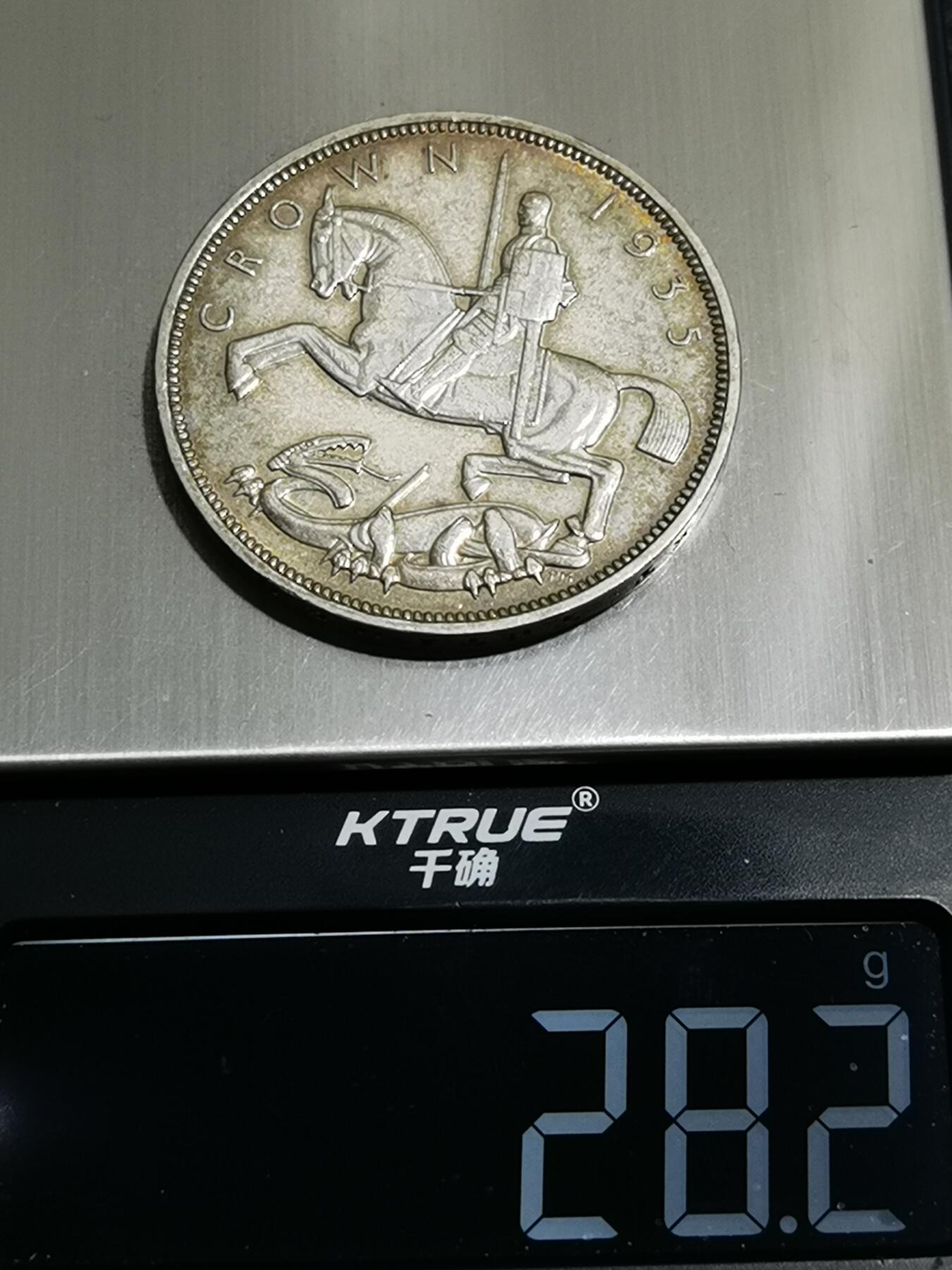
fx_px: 2897
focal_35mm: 79
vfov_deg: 24.7
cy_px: 635
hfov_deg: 18.7
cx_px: 476
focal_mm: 6.67
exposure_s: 1/100
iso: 100
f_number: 1.9
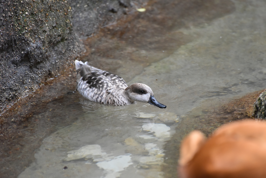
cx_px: 133
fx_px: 2217
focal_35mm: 300
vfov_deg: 4.6
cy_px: 89
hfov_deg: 6.9
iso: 4000
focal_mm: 300
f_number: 5.6
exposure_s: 1/640
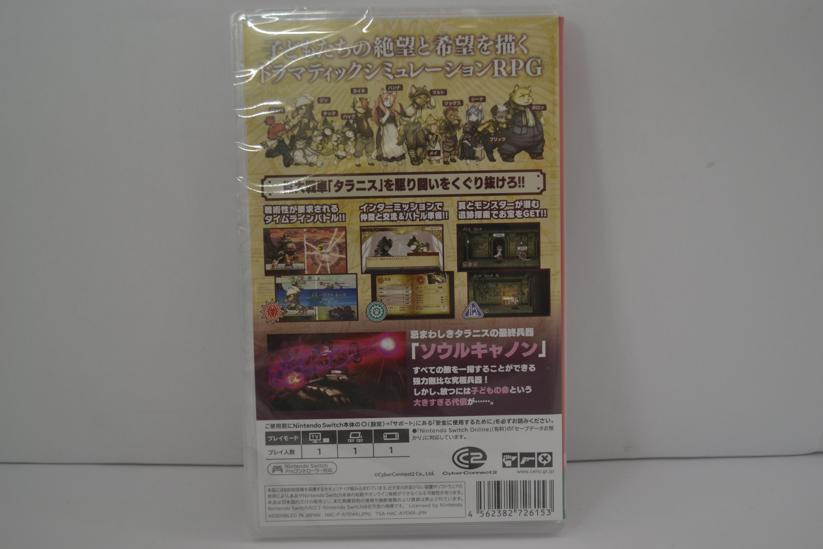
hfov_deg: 57.2
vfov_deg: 40.0
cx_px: 412
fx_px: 754
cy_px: 274
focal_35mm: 33
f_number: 4
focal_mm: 22
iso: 400
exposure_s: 1/25
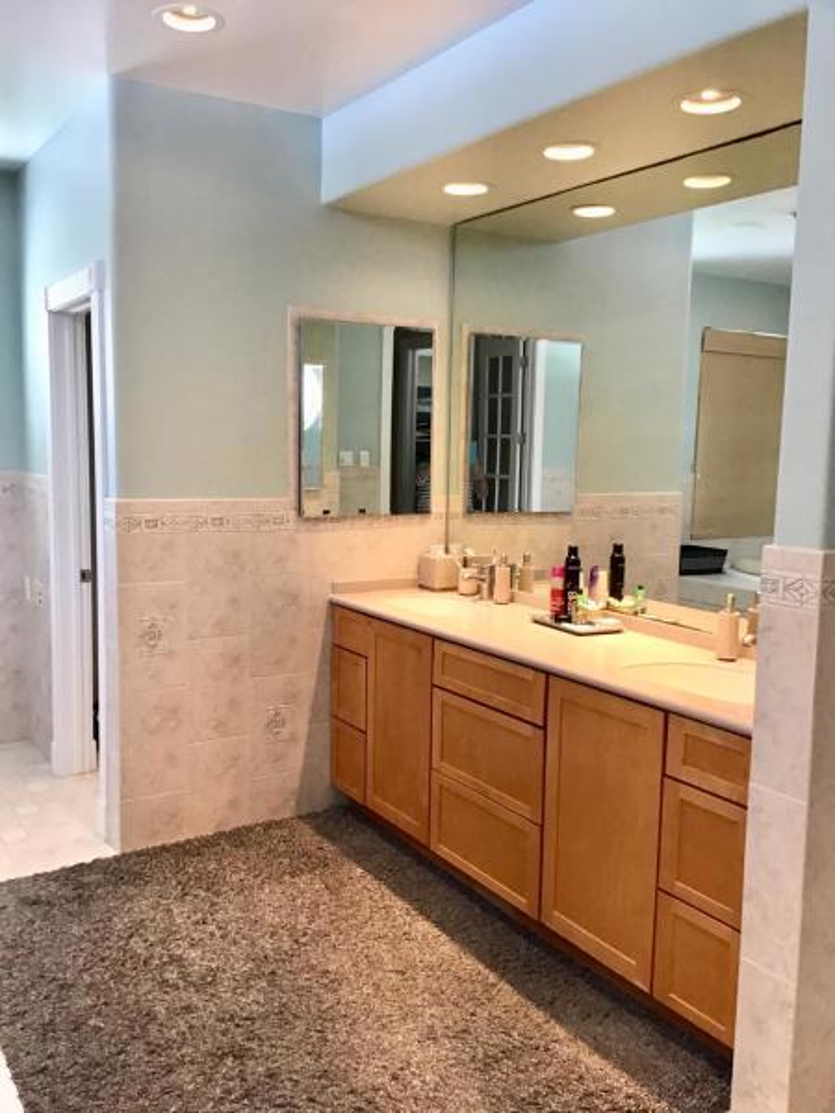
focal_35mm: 31
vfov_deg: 58.4
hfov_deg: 45.4
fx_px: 997
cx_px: 418
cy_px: 556
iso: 50
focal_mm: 3.3
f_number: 2.4
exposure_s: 1/33
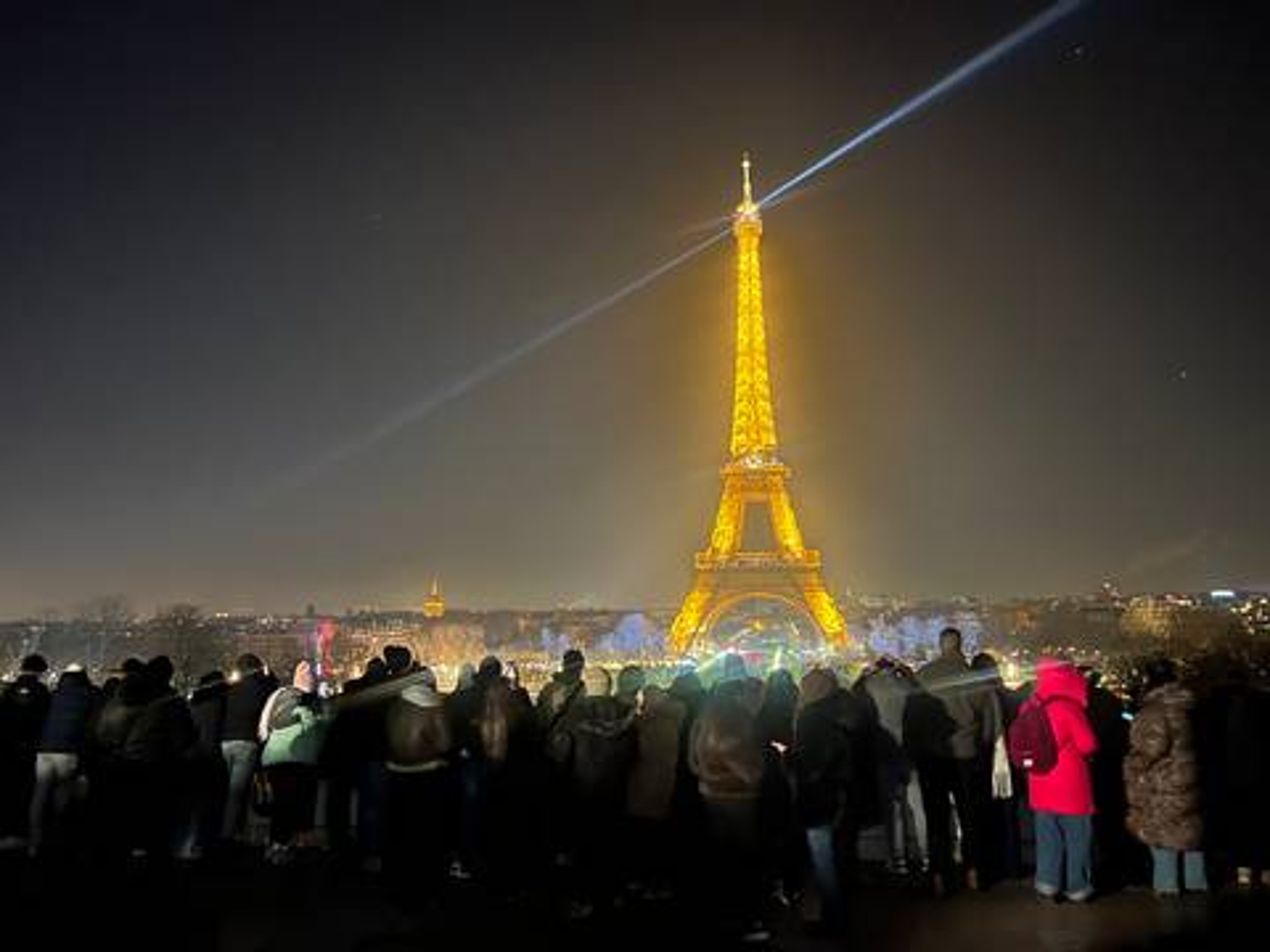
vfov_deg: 53.1
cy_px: 476
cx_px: 635
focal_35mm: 26
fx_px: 954
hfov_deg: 67.3
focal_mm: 5.7
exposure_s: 1/15
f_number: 1.5
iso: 1600
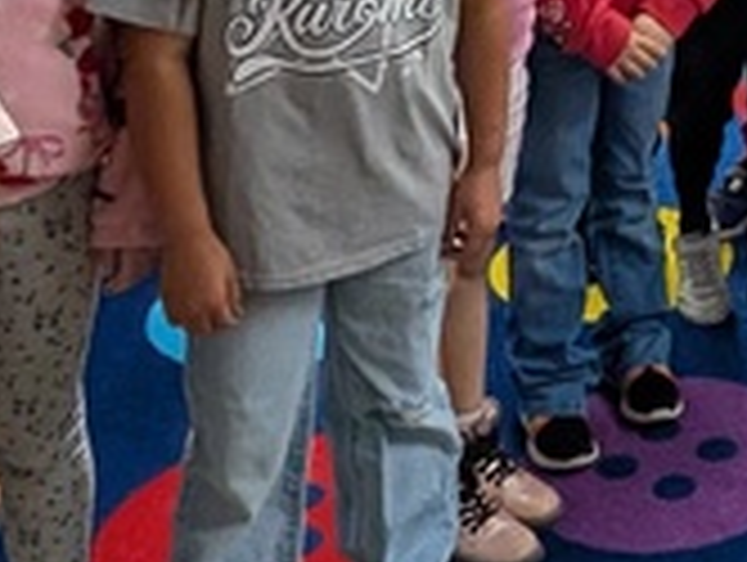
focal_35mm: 74
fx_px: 1599
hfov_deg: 23.1
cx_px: 990
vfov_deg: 17.7
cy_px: -303
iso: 57
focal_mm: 2.02
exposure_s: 1/120
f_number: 1.7
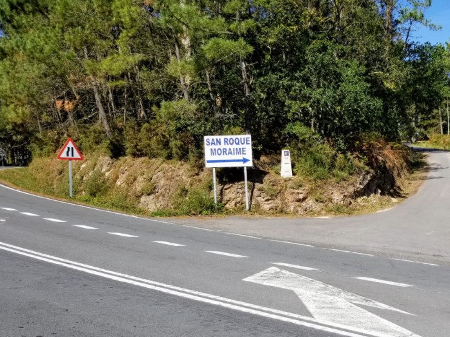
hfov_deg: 42.2
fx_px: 559
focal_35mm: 43
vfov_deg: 33.3
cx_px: 352
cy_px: 222
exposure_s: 1/2280
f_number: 1.7
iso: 50
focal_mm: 4.3
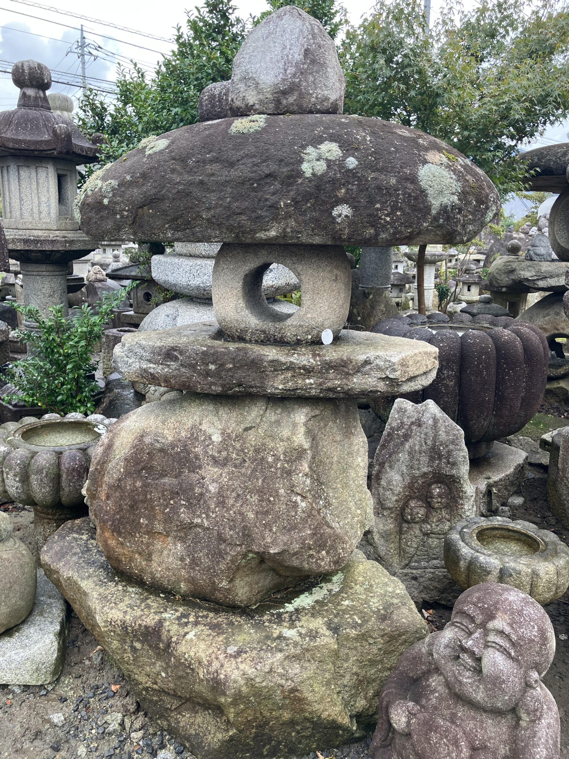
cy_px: 380
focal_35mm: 28
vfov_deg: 63.4
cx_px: 284
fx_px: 614
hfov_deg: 49.7
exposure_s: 1/182
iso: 32
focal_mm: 3.99
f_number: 1.8
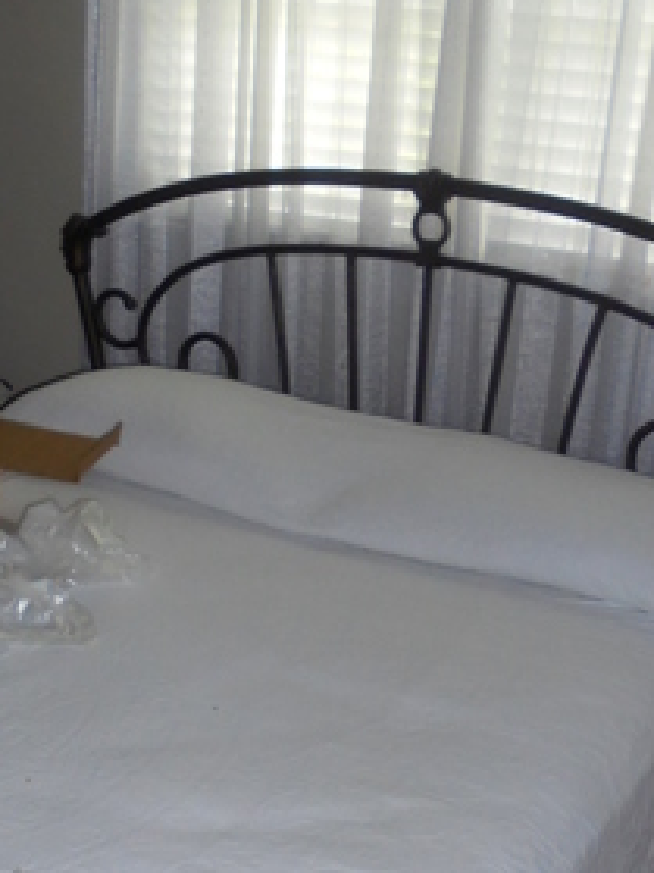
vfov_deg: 34.6
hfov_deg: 26.8
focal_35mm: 54
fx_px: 1361
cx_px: 443
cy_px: 685
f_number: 3.5
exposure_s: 1/30
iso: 200
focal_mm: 4.6
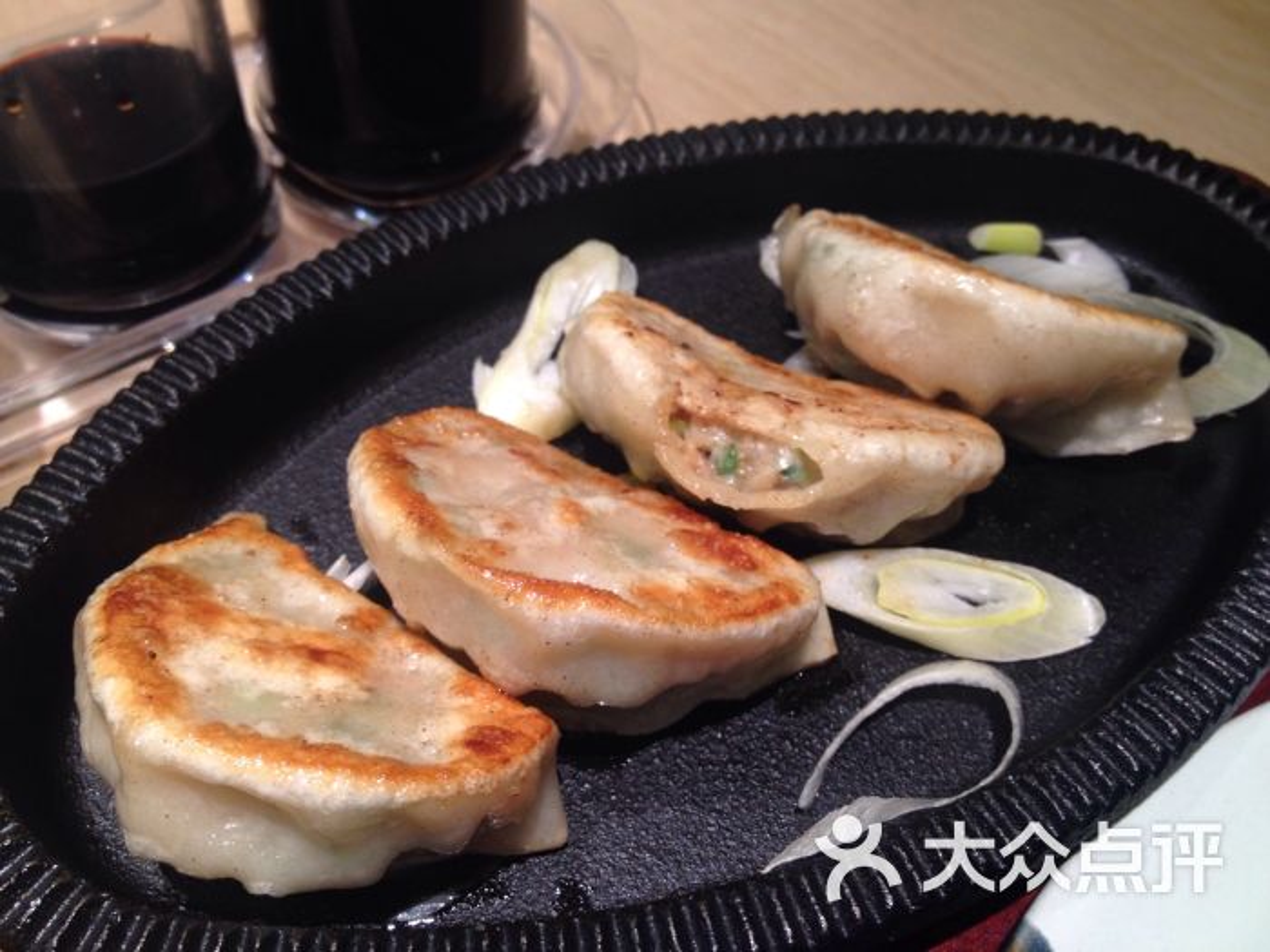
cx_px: 635
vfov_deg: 40.7
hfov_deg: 52.6
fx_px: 1284
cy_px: 476
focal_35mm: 35
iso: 50
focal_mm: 4.28
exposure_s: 1/30
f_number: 2.4
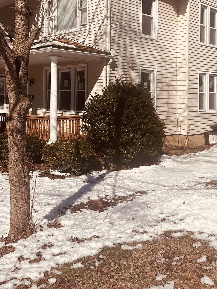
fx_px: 343
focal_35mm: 41
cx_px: 85
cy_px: 95
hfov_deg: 35.0
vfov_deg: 45.0
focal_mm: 6.86
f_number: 1.78
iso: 80
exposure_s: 1/8929
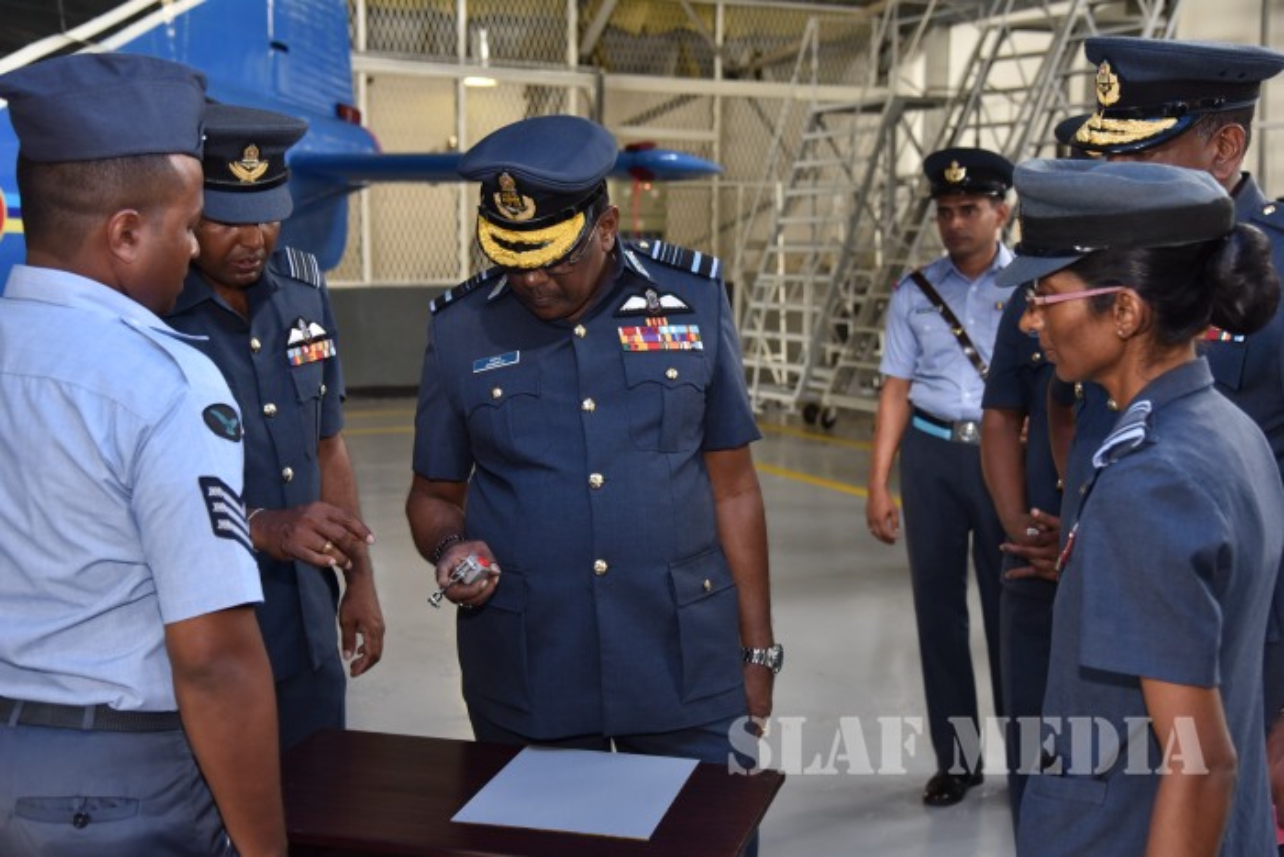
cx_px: 642
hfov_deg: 42.7
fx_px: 1641
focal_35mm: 46
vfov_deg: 29.3
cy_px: 428
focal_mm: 46
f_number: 4.5
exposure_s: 1/100
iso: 1000
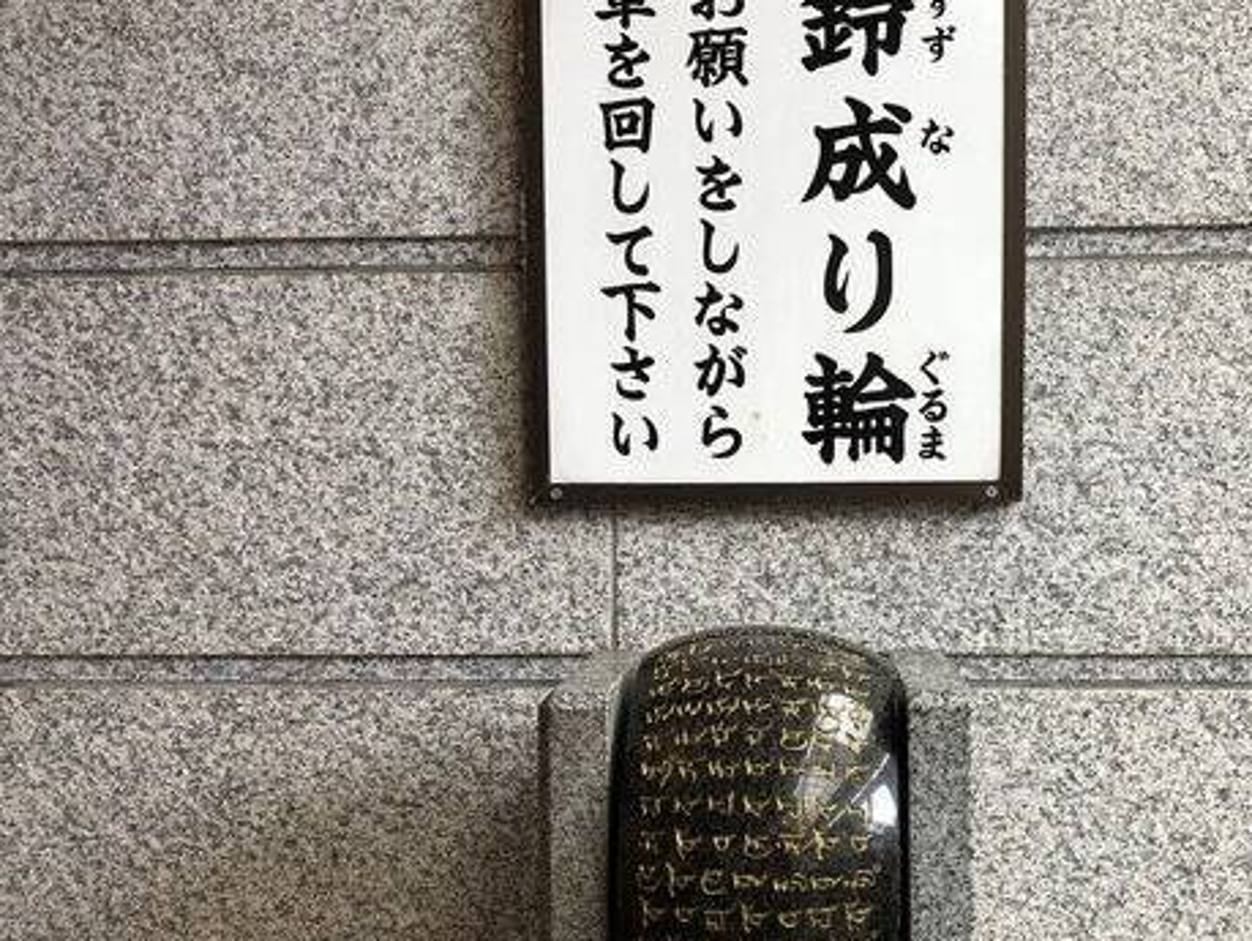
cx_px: 736
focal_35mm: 39
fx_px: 1412
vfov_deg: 36.7
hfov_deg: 47.6
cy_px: 562
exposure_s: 1/30
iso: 32
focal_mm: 3.99
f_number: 1.8
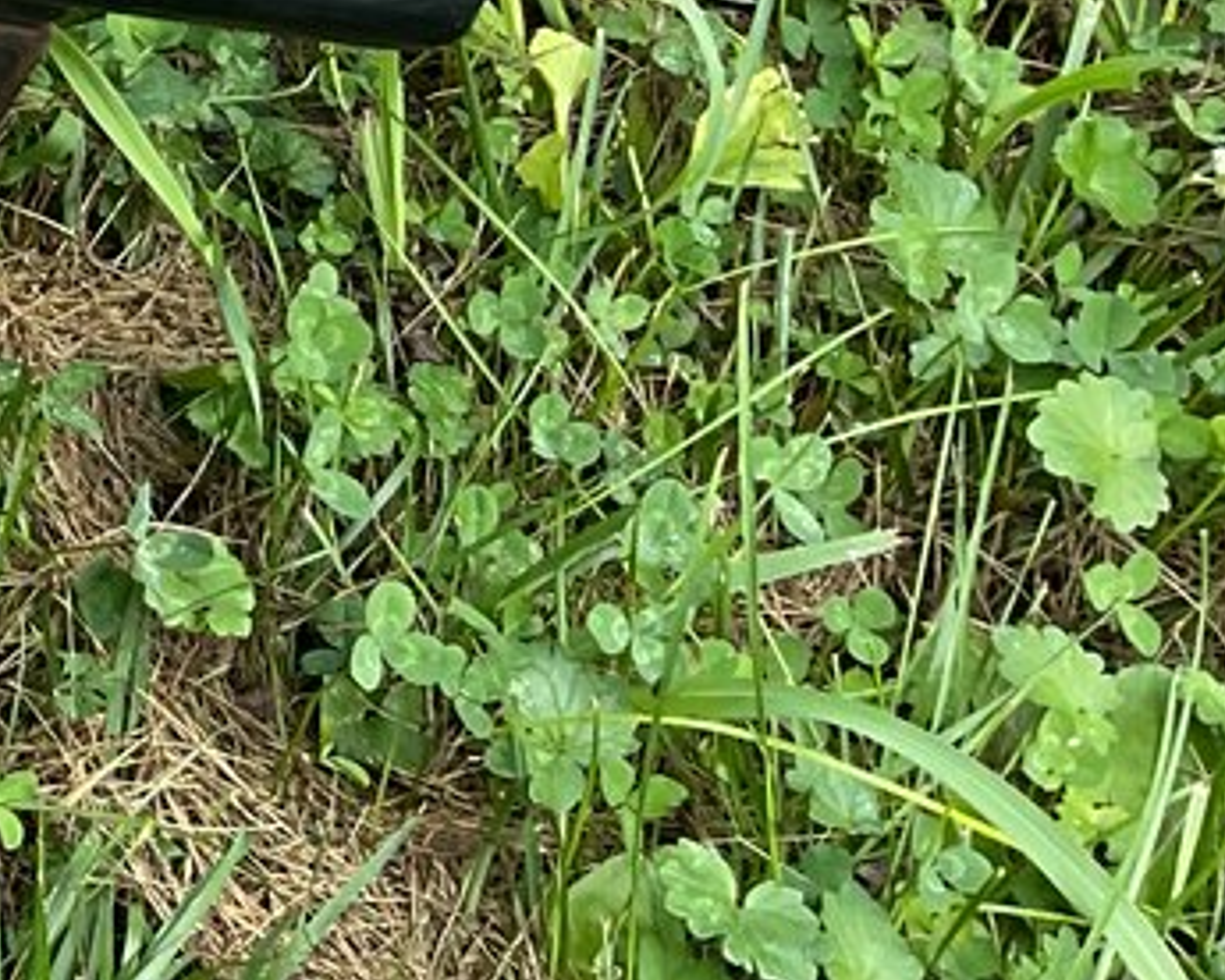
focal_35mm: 124
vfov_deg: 11.8
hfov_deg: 13.0
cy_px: -577
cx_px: -1411
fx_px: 4496
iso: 16
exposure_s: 1/188
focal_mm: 3
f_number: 1.8
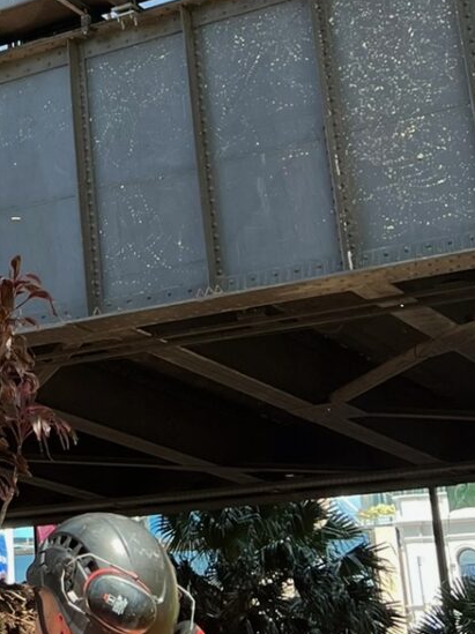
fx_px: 1667
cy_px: 132
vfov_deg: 21.3
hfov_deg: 14.9
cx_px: -261
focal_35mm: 91
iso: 50
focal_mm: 5.7
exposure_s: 1/302
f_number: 1.5
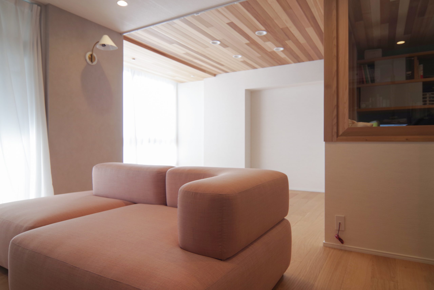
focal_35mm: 22
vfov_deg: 56.2
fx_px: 271
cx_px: 217
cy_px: 145
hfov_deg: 77.3
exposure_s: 1/80
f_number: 4
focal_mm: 15
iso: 100
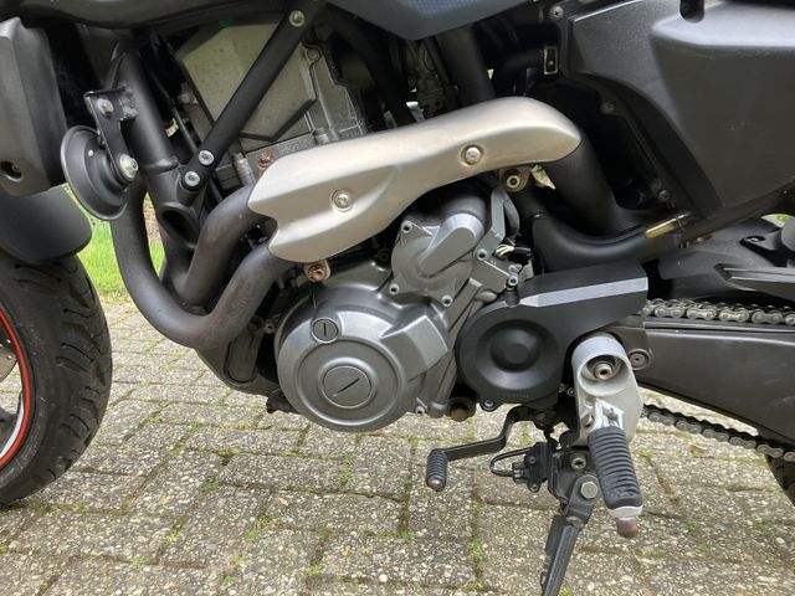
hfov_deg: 63.4
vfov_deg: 49.7
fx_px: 643
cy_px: 298
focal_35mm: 28
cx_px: 398
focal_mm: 3.99
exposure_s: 1/170
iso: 40
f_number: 1.8
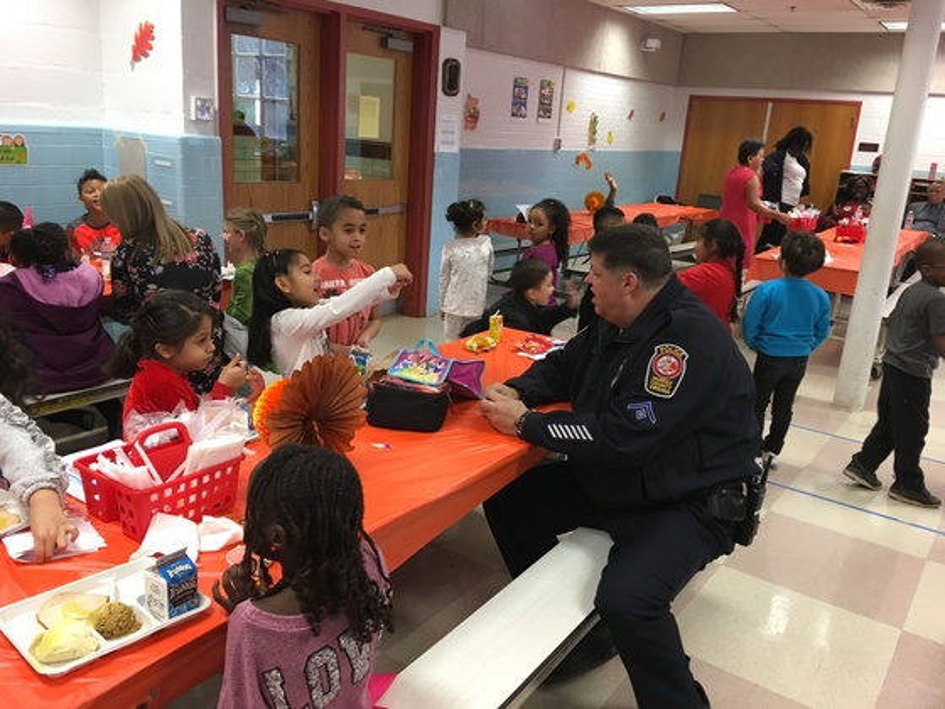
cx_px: 472
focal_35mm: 29
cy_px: 354
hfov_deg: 61.7
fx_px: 792
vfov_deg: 48.2
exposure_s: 1/30
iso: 100
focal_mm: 4.15
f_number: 2.2
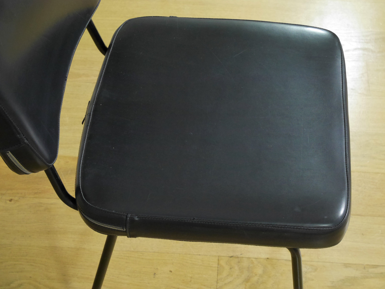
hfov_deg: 30.3
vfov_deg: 22.9
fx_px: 712
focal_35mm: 64
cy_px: 144
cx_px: 192
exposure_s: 1/80
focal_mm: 32
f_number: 5.6
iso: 2500
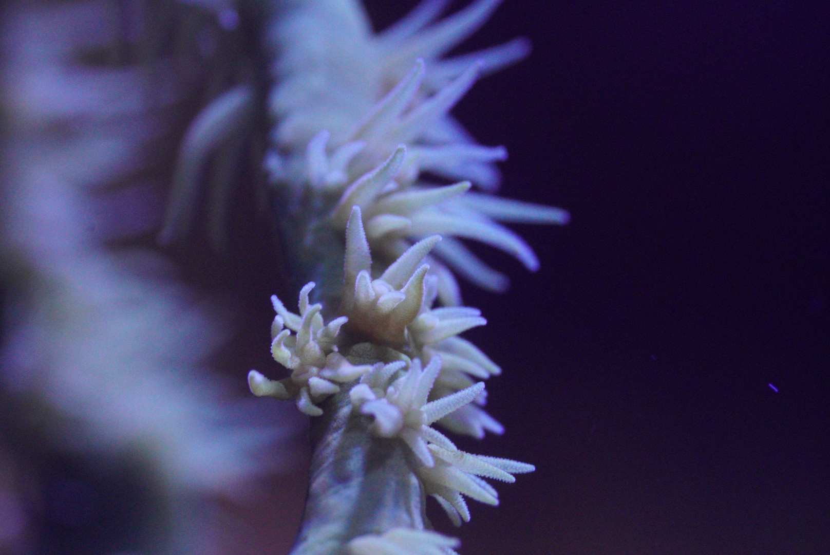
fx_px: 3115
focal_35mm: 135
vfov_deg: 10.2
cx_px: 415
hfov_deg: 15.2
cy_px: 278
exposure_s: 1/40
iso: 6400
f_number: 7.1
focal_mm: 90
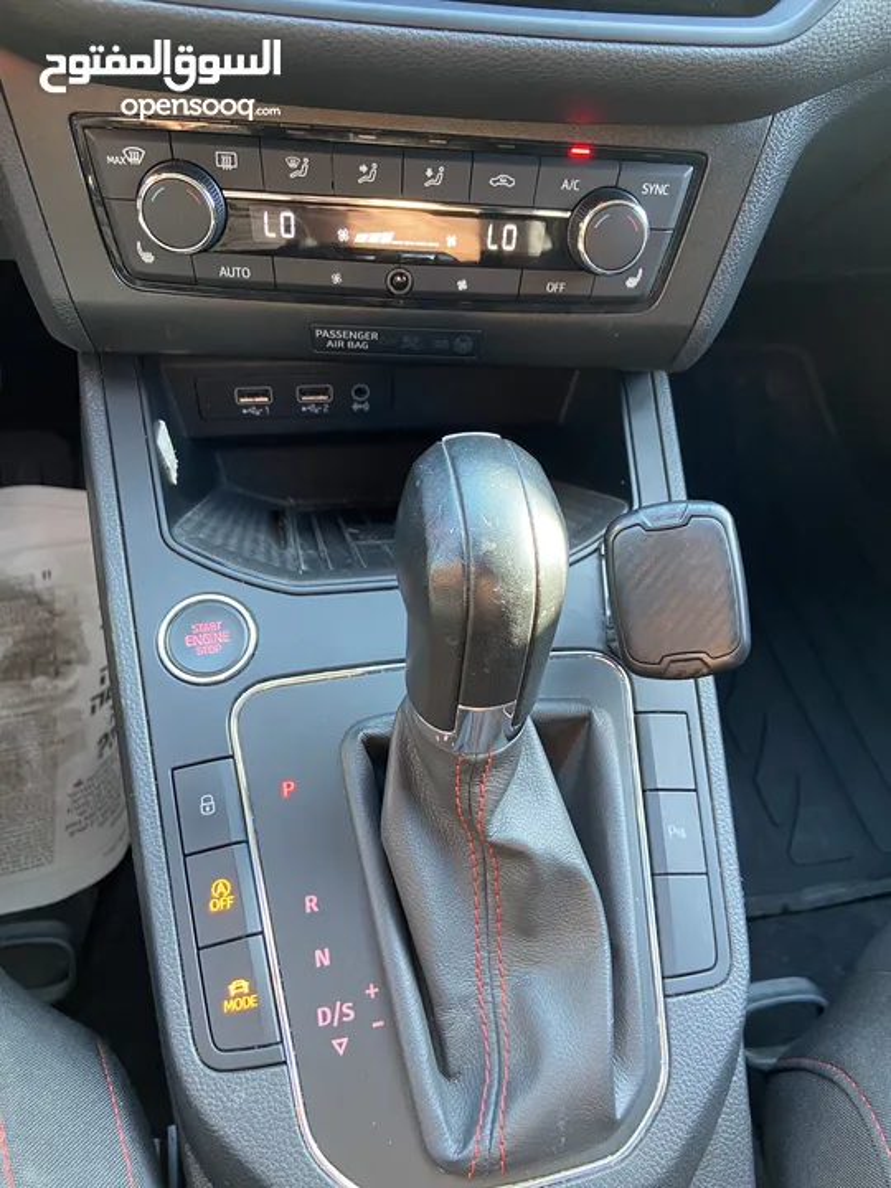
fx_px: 892
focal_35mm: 26
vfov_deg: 67.3
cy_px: 594
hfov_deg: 53.1
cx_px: 446
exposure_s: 1/50
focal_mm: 4.25
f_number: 1.8
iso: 320
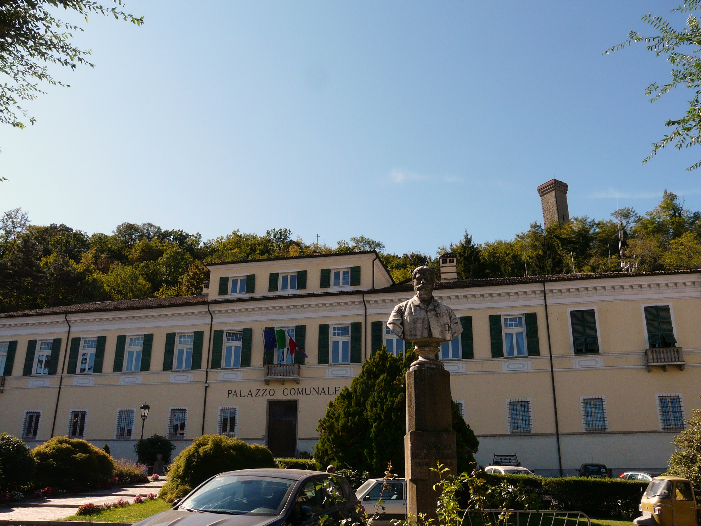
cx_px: 354
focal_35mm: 31
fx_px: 628
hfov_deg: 58.4
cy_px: 283
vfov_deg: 45.4
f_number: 5.6
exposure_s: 1/320
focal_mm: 4.6
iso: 100
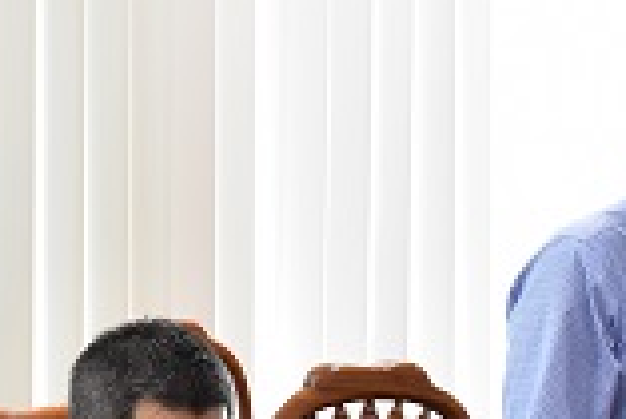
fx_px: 2296
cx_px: 4
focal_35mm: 132
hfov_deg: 15.3
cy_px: 176
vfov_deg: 10.4
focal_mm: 23
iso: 1600
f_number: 4
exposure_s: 1/60
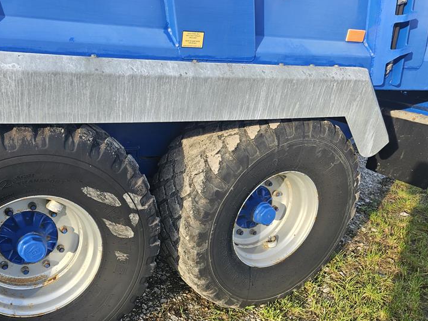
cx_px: 141
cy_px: 226
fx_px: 408
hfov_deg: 54.2
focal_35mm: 33
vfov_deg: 42.1
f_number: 1.8
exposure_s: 1/158
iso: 25
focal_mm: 5.4
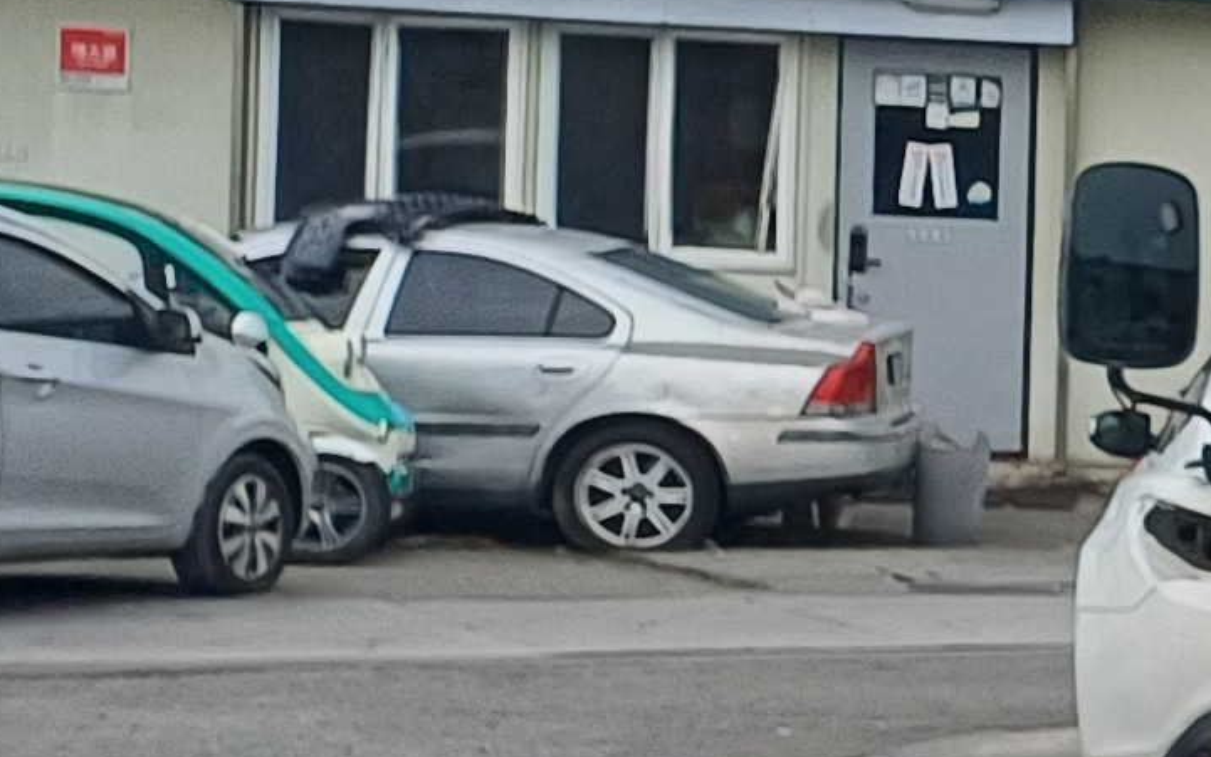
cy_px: 478
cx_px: 3159
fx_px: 4853
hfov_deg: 11.2
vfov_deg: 8.9
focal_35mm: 147
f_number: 1.8
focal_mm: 4.65
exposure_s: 1/494
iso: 50
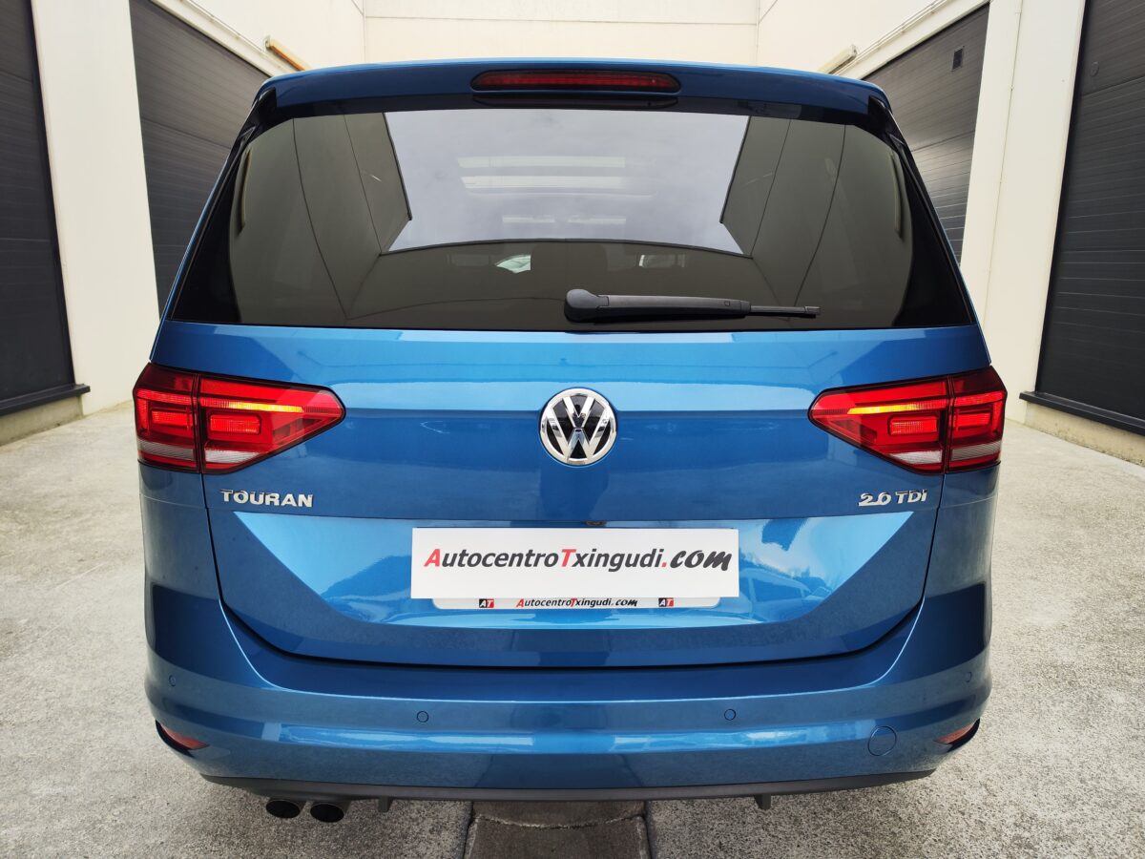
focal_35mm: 23
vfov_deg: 58.9
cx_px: 572
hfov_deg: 73.9
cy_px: 430
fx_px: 761
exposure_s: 1/100
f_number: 1.69
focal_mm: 7.01
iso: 71
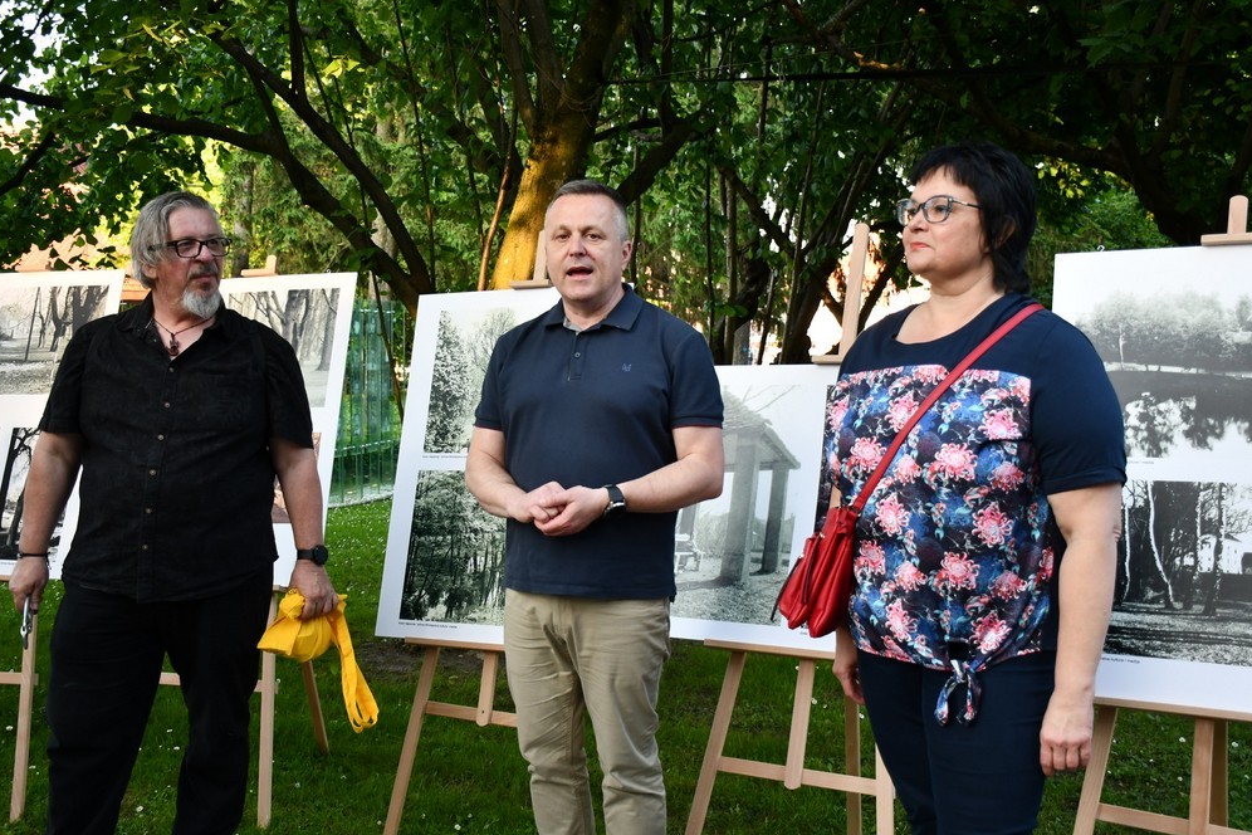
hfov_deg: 51.9
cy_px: 419
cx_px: 611
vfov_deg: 35.9
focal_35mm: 37
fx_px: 1287
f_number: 3.8
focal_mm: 24
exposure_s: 1/250
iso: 640
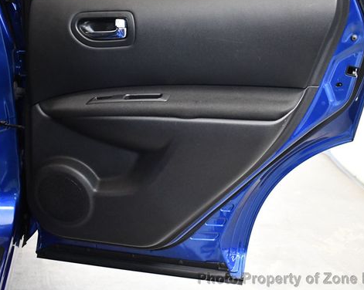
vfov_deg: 32.7
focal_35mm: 46
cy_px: 129
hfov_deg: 40.4
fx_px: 495
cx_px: 189
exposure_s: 1/60
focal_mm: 18
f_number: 3.5
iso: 3600
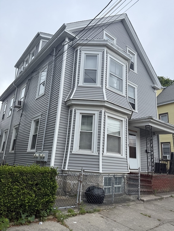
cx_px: 87
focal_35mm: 24
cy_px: 116
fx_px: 161
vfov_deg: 71.6
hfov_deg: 56.8
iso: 80
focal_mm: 6.76
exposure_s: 1/2053
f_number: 1.78
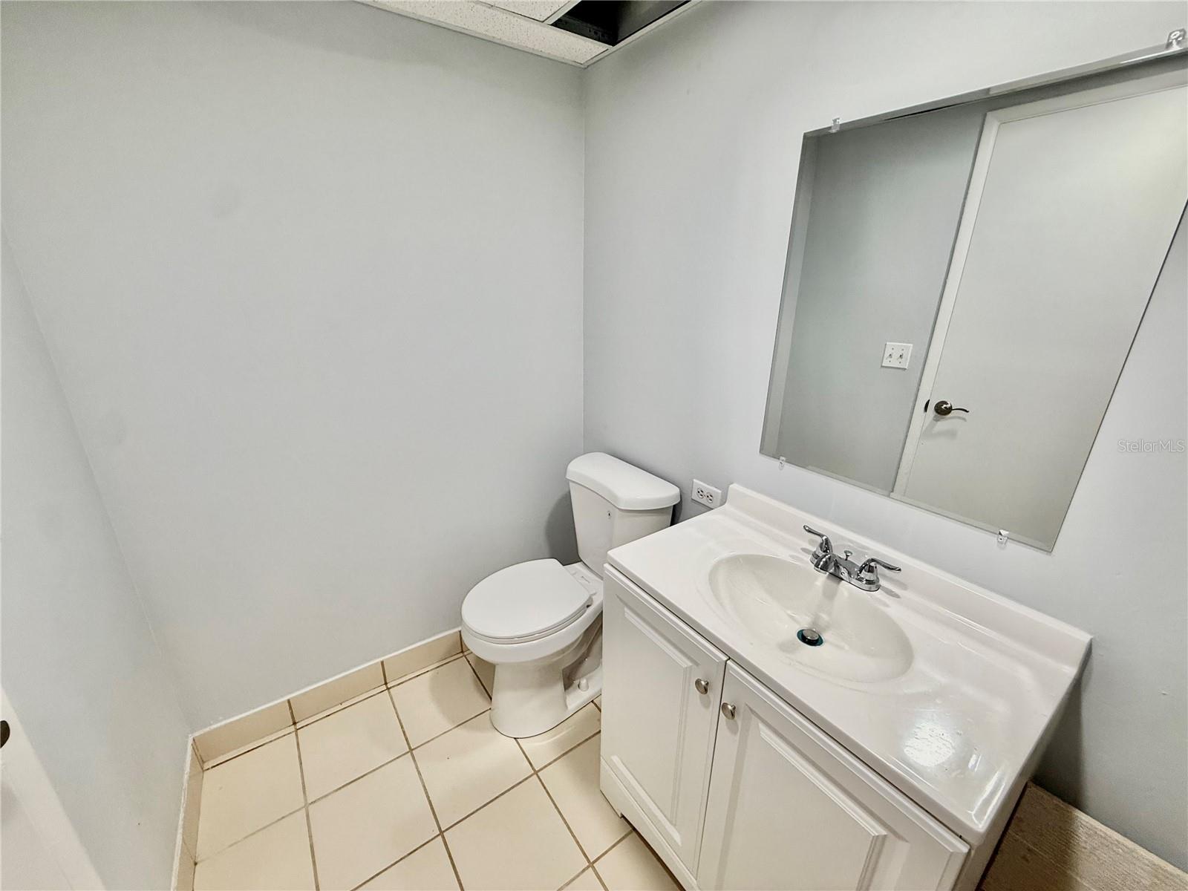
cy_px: 446
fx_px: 480
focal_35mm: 14
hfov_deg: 102.1
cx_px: 594
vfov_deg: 85.7
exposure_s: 1/120
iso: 125
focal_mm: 2.22
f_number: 2.2
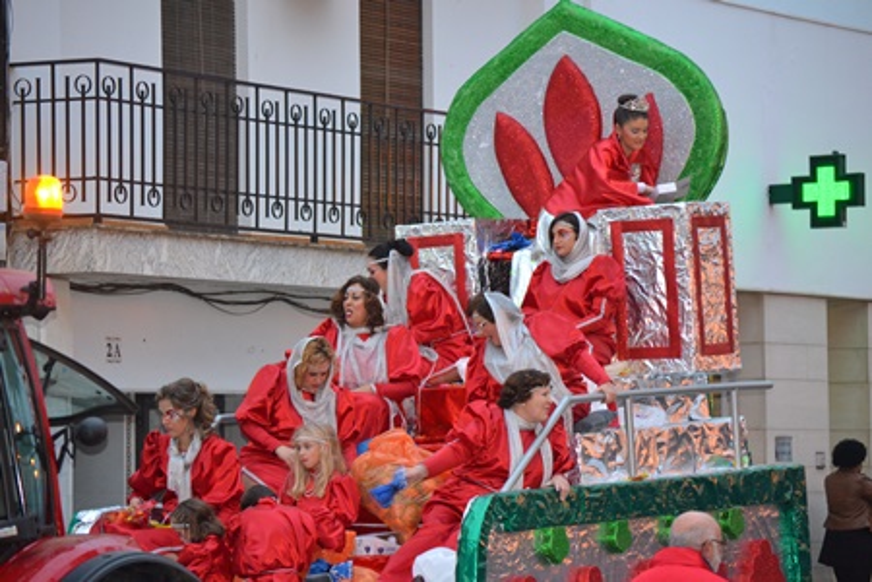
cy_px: 291
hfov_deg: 14.9
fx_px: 3342
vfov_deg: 9.9
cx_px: 436
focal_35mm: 138
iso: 1250
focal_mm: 92
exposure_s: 1/60
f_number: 4.5
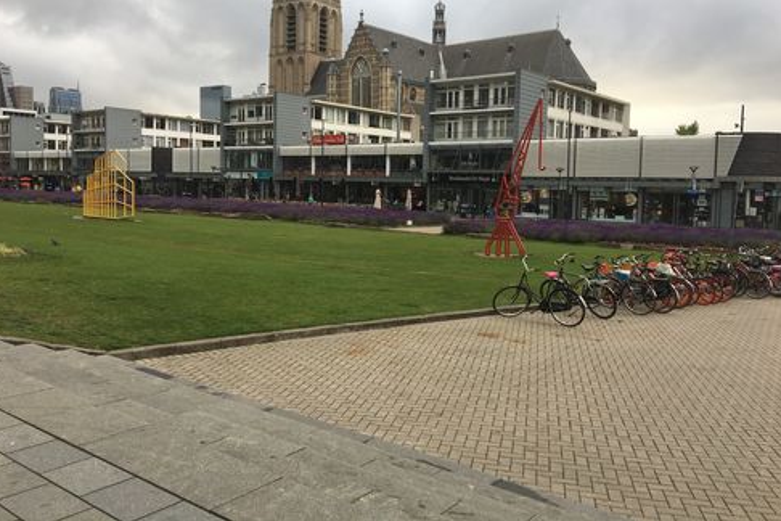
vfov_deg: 42.2
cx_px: 392
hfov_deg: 60.3
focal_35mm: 31
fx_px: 672
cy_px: 221
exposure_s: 1/295
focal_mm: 4.15
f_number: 2.2
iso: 25
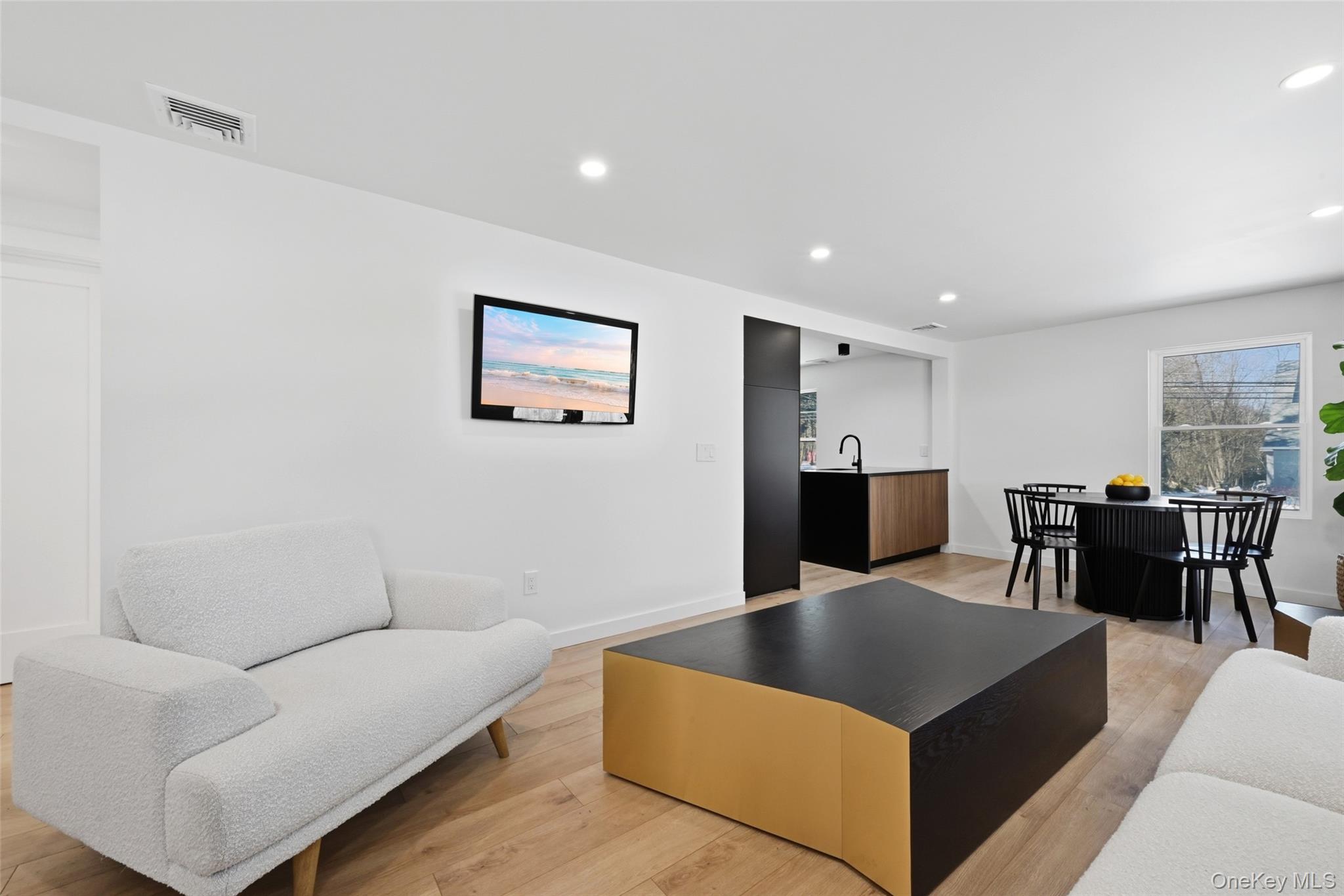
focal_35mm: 14
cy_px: 448
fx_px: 523
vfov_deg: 81.2
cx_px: 672
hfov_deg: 104.3
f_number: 16
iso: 640
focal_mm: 14
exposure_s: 1/100
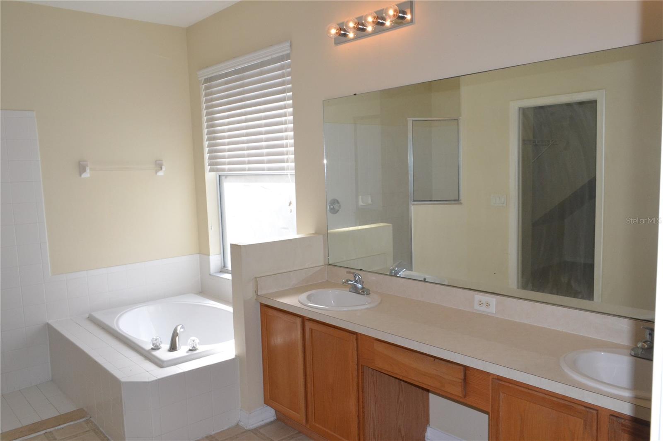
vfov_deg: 47.9
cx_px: 332
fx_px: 497
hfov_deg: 67.4
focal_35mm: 27
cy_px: 220
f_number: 14
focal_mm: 18
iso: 1600
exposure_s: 1/200
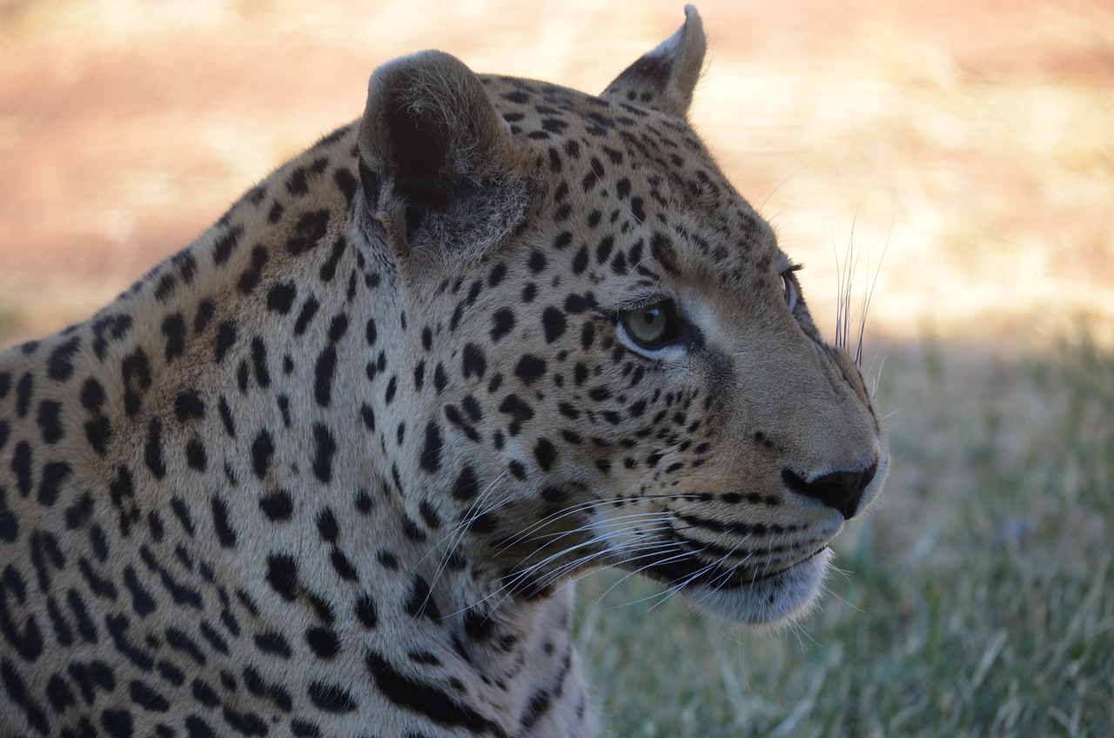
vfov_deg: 4.7
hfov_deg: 7.1
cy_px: 369
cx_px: 557
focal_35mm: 292
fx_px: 9033
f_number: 5
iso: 400
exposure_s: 1/400
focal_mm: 195
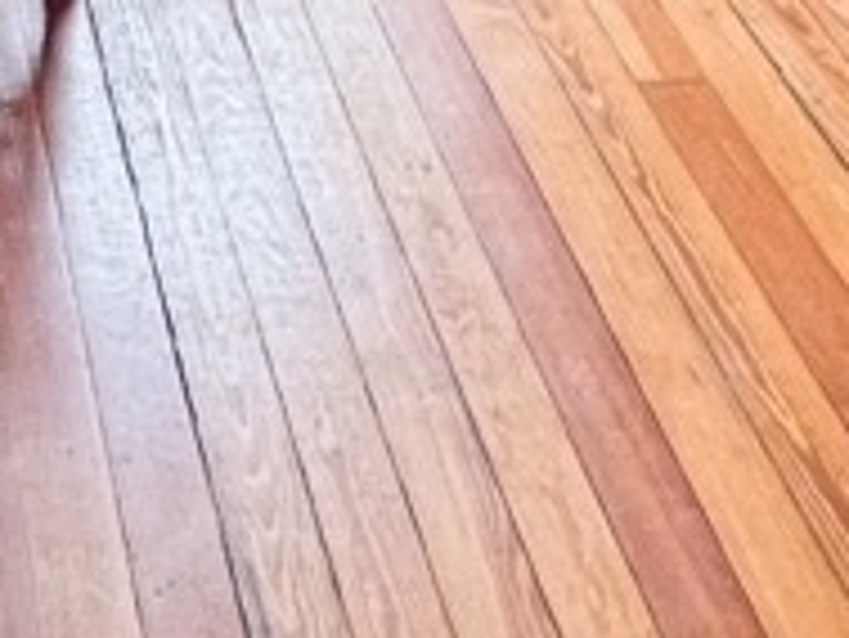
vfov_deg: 12.6
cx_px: -211
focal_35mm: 88
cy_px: -939
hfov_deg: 20.6
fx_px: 2160
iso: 250
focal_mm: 1.57
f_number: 1.8
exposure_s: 1/120
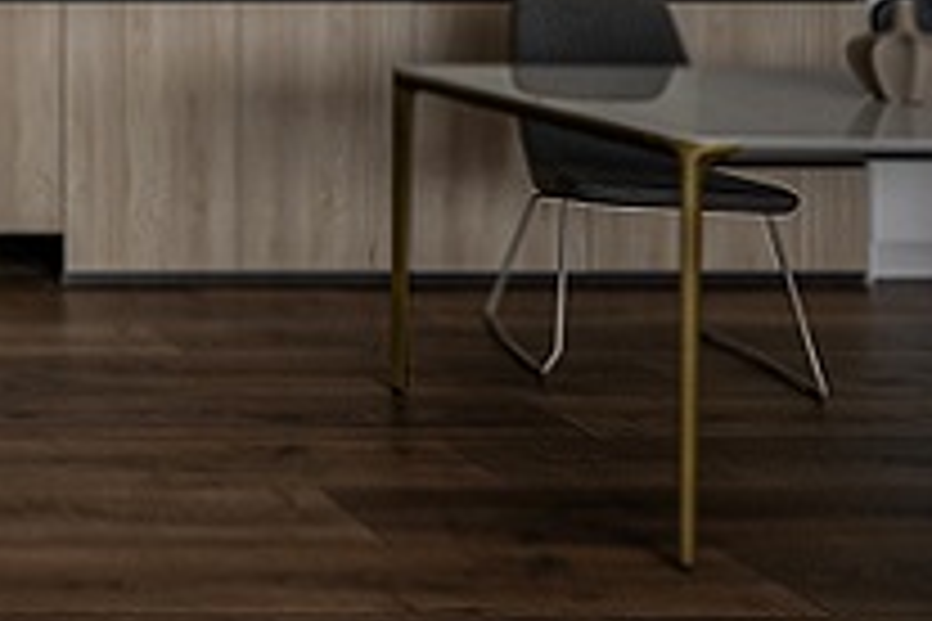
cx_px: -491
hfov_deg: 25.8
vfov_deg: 22.1
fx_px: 1450
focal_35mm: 56
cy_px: -148
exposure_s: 1/13
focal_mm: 17
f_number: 8
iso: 100
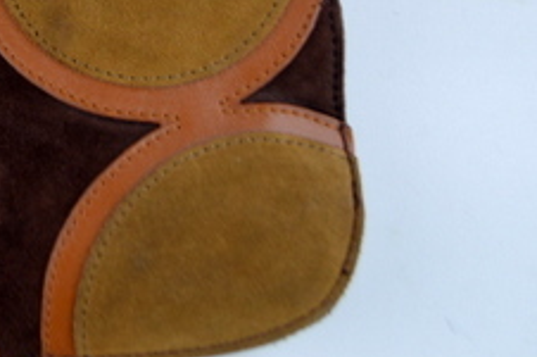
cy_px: -138
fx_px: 1385
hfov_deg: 19.4
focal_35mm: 93
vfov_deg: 14.0
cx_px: -247
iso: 400
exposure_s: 1/80
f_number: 4.5
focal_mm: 20
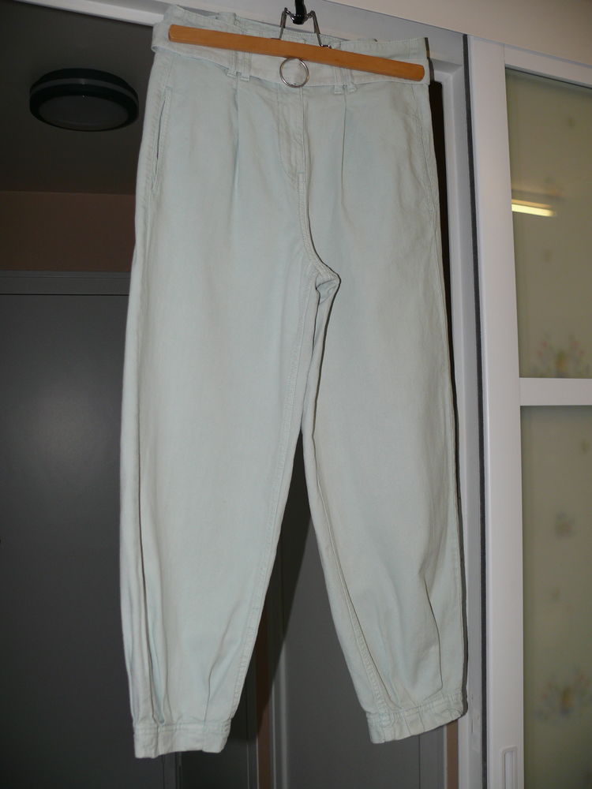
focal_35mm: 35
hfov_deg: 40.7
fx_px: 798
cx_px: 296
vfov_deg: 52.6
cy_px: 394
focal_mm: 7.4
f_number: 2.8
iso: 100
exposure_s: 1/30
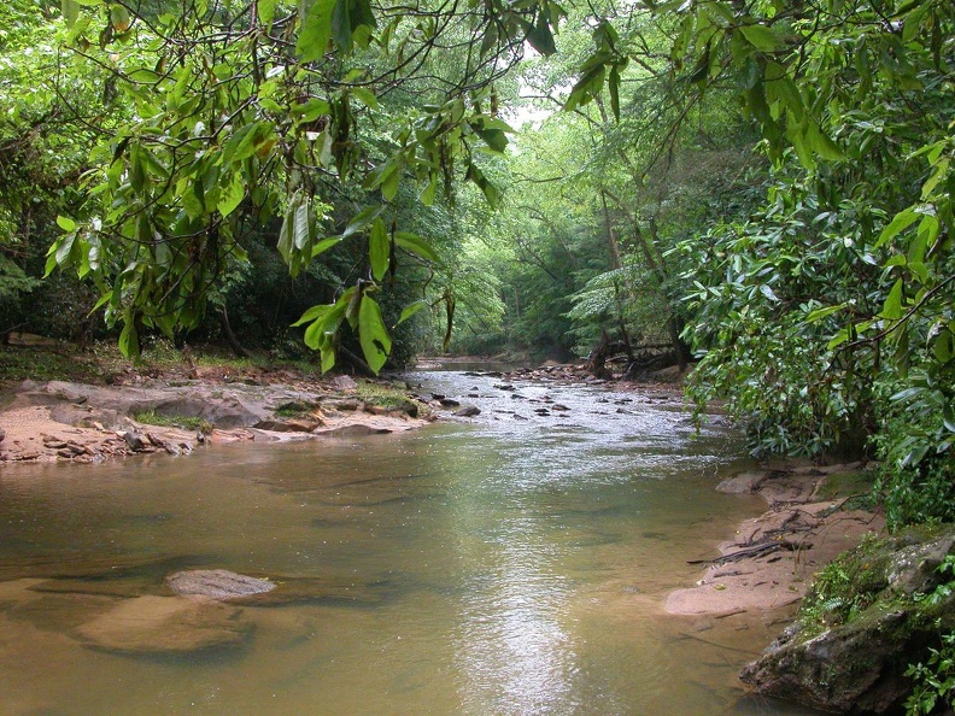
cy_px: 358
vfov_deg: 41.8
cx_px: 478
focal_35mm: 34
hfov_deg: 54.0
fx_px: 938
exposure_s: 1/60
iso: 400
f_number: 4.5
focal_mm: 8.9
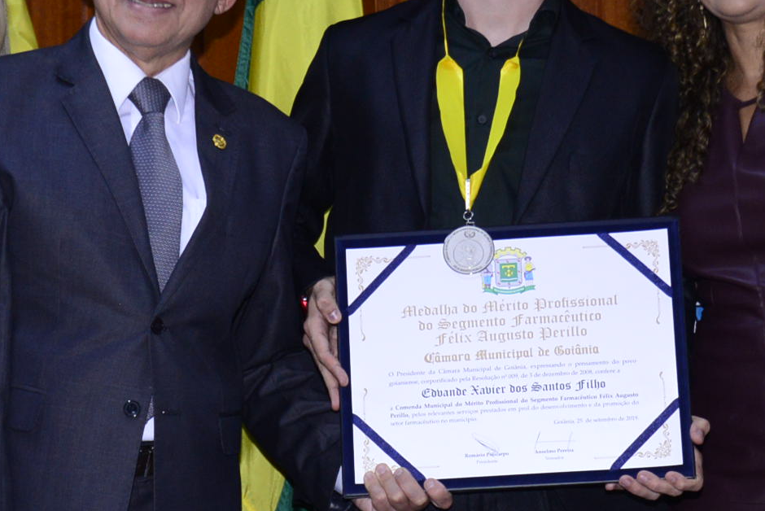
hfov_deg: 18.2
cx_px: 411
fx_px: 2381
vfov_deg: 12.1
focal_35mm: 112
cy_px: 502
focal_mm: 35
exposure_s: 1/125
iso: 1600
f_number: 5
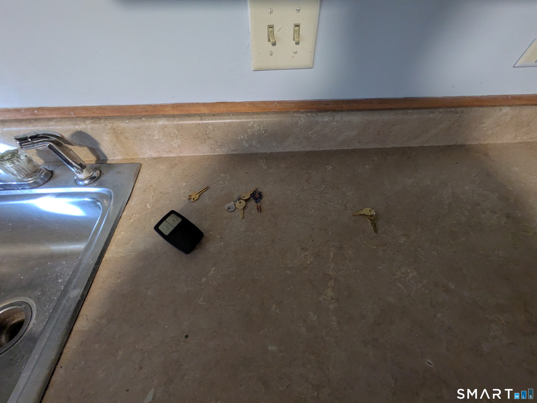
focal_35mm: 14
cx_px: 268
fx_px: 217
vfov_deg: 85.7
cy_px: 202
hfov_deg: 102.0
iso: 254
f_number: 2.2
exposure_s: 1/30
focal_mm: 1.83
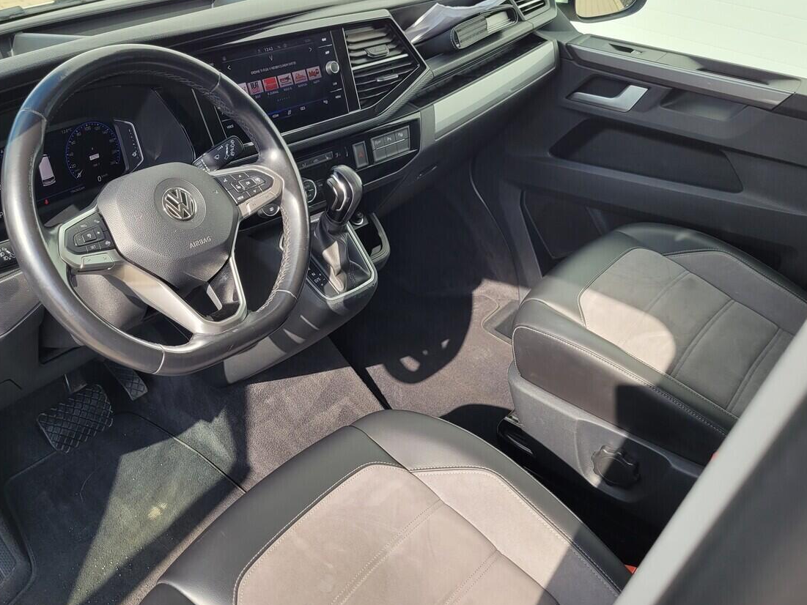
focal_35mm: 34
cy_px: 319
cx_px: 320
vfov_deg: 41.8
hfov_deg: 53.5
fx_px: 793
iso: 40
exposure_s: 1/668
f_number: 1.8
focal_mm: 5.4
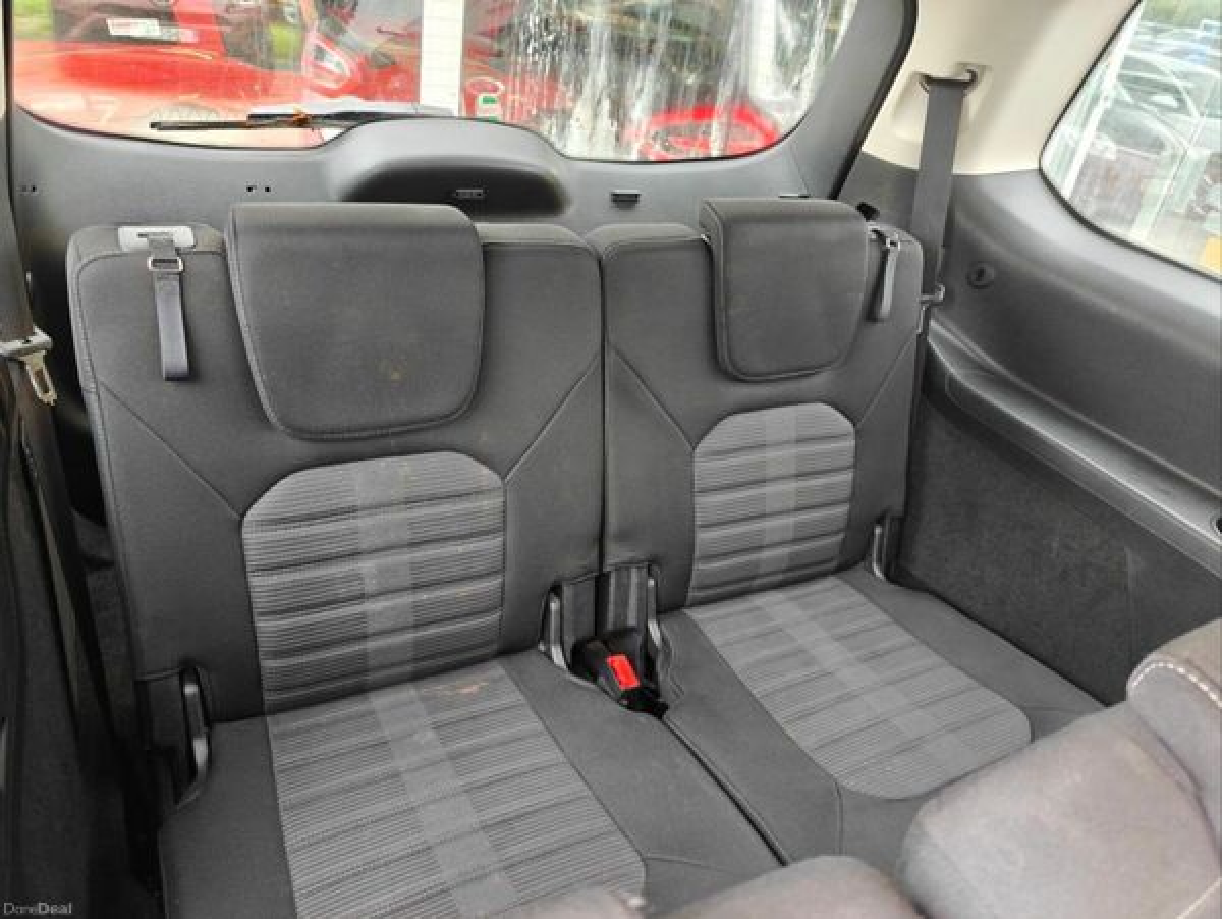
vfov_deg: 56.9
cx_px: 611
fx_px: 848
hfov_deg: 71.6
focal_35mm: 24
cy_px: 460
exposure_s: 1/50
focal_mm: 6.06
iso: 1250
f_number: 1.7
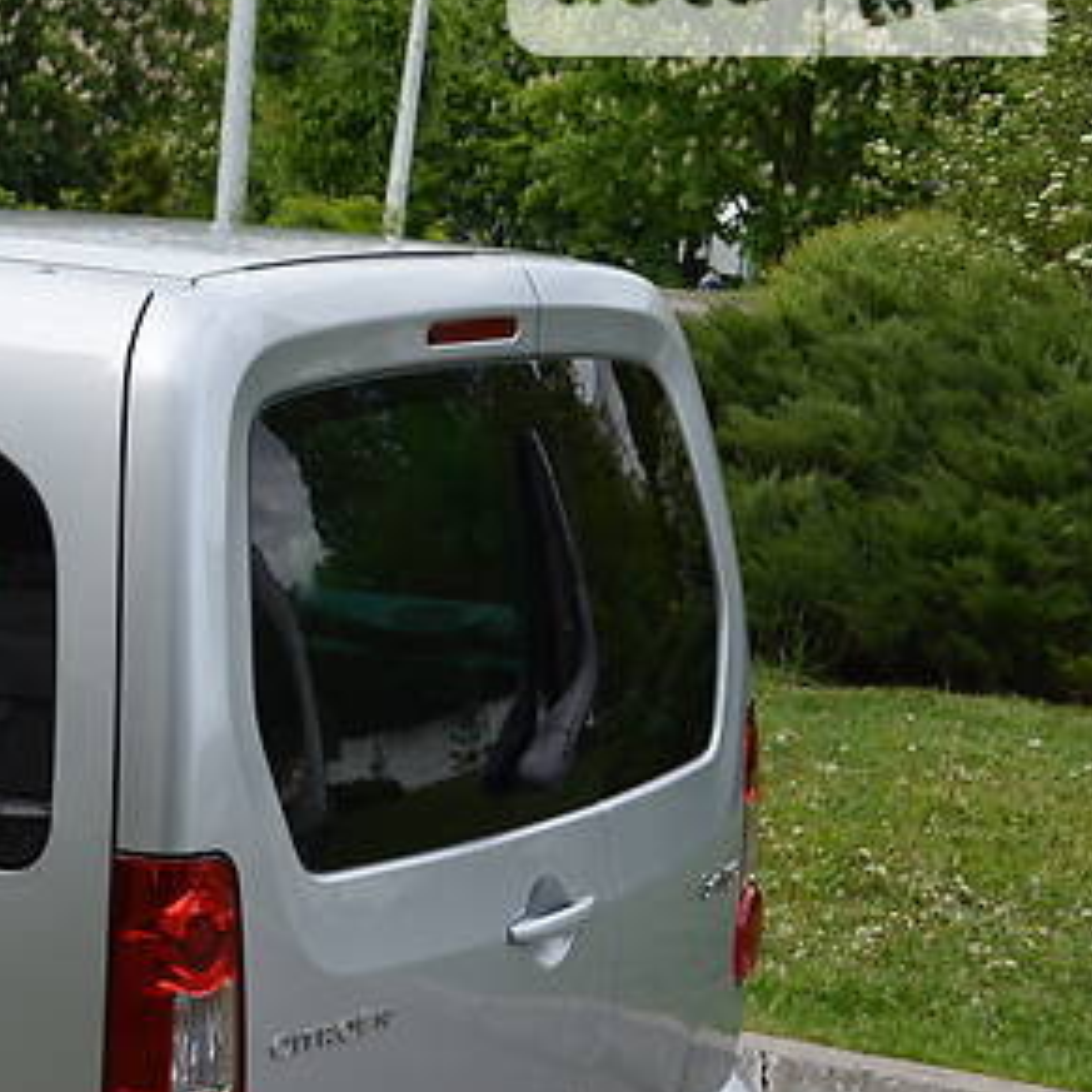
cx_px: -398
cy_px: 844
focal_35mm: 98
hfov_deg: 16.6
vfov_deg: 17.6
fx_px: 3498
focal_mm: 28
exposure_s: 1/200
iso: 200
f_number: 7.1
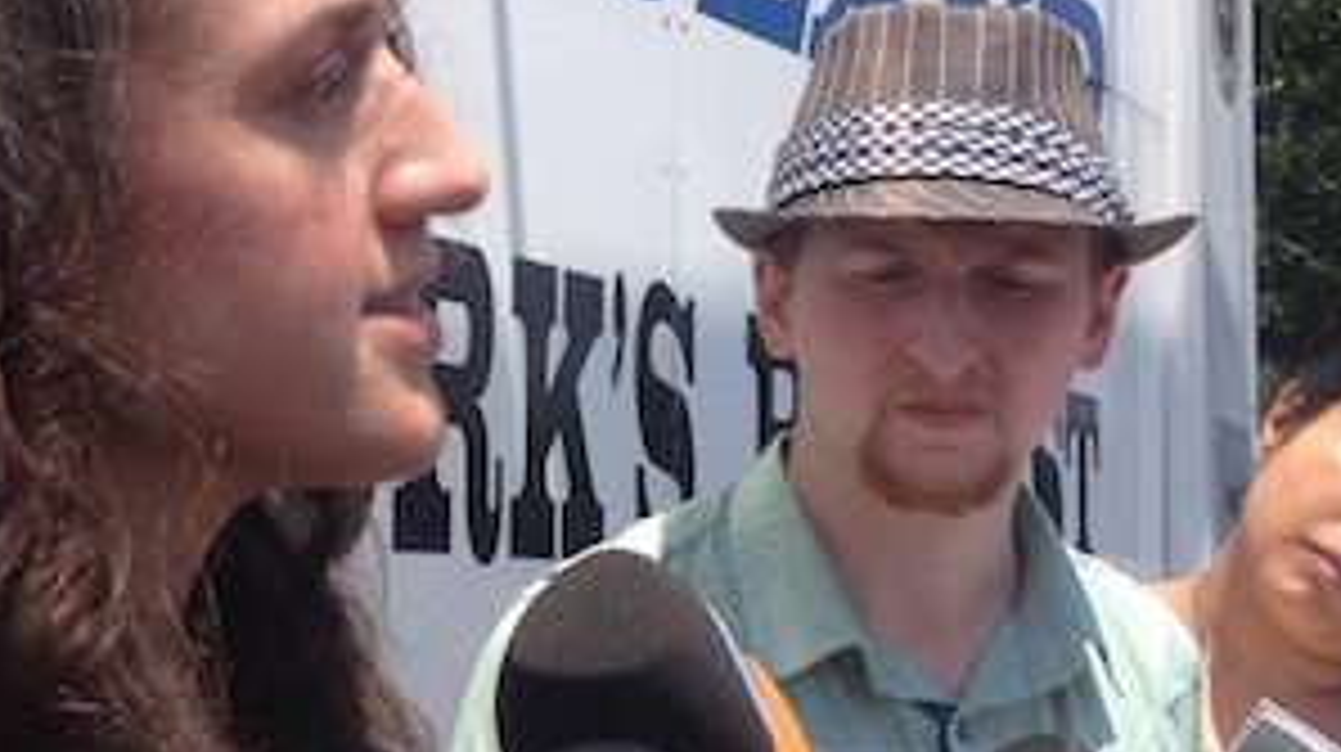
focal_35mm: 82
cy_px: 338
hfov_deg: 25.6
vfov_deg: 14.7
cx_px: 310
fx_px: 2913
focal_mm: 4.28
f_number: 2.4
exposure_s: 1/1453
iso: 50
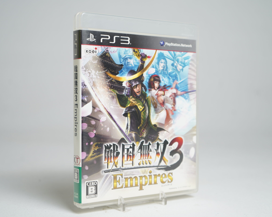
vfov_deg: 27.1
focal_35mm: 56
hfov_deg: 33.6
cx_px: 137
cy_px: 111
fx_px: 451
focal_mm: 47
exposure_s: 1/50
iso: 160
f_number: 4.5
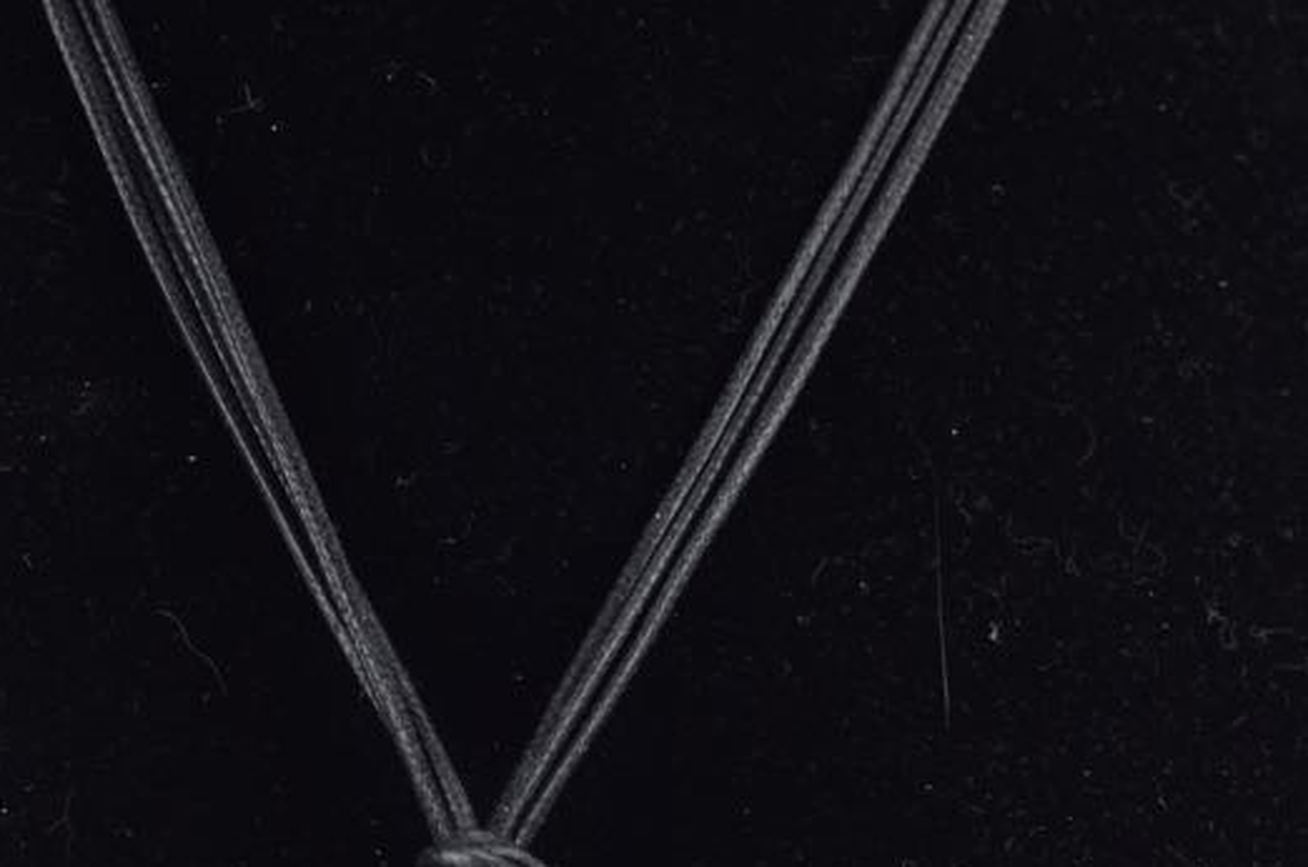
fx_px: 6673
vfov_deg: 7.4
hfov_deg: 11.2
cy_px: 897
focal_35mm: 184
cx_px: 511
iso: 640
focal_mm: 50
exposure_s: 1/125
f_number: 5
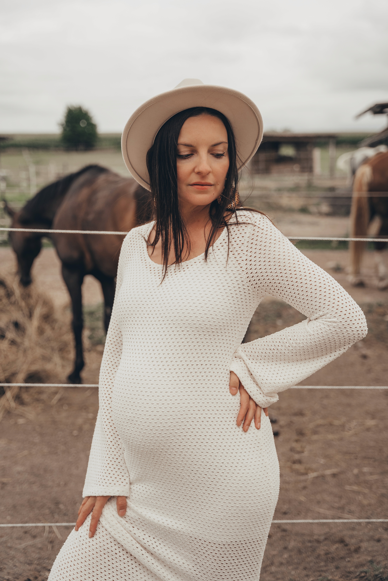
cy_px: 290
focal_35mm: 44
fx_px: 716
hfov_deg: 30.3
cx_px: 194
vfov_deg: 44.2
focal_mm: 44.3
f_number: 2.8
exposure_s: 1/1250
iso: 640
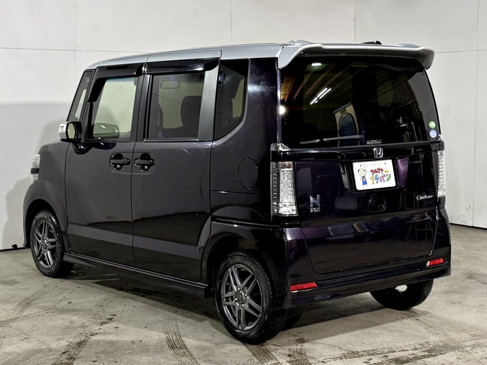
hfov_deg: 71.6
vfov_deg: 56.8
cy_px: 182
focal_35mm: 24
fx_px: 338
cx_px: 244
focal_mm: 6.76
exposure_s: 1/100
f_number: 1.78
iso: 160
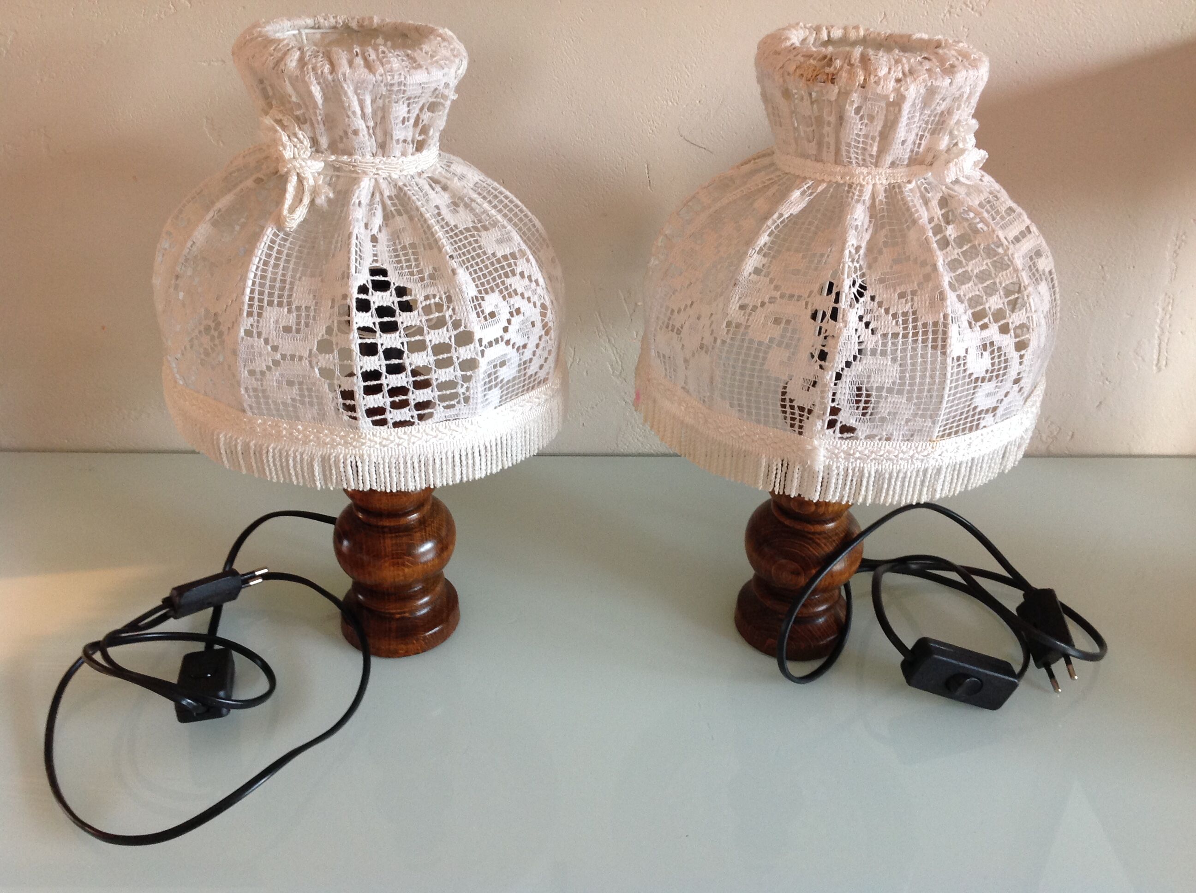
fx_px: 1207
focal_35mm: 35
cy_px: 446
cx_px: 598
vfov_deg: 40.6
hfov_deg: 52.7
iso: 100
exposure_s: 1/17
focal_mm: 4.28
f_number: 2.4
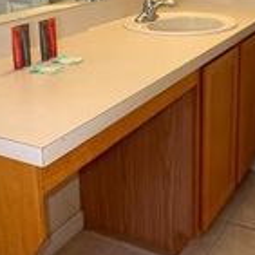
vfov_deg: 21.4
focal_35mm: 80
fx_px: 667
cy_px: 49
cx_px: 167
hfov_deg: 21.6
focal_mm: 6.76
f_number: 1.78
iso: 64
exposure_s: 1/38
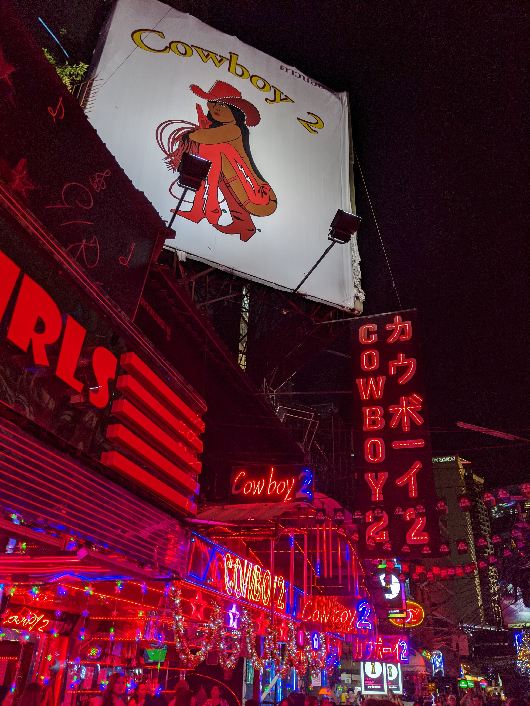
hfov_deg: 51.4
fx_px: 551
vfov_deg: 65.3
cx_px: 265
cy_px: 353
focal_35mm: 27
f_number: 1.8
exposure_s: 1/49.9
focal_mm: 4.44
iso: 58
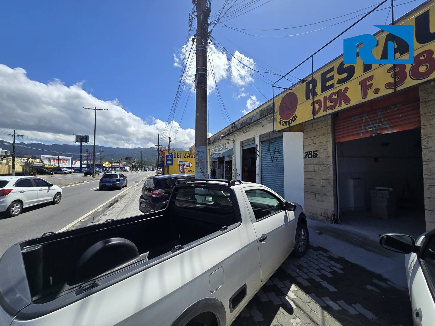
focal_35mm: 13
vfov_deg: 89.9
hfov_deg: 106.2
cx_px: 218
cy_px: 163
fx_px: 163
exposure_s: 1/2686
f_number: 2.2
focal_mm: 2.2
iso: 50
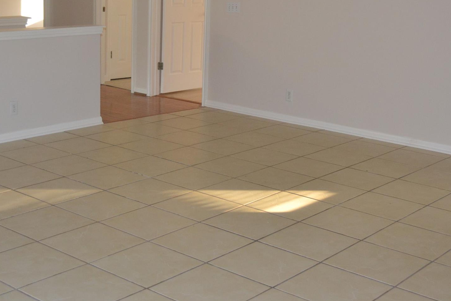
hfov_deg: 34.6
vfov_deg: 23.3
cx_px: 223
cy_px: 91
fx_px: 723
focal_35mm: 58
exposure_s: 1/60
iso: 1250
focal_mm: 27
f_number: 4
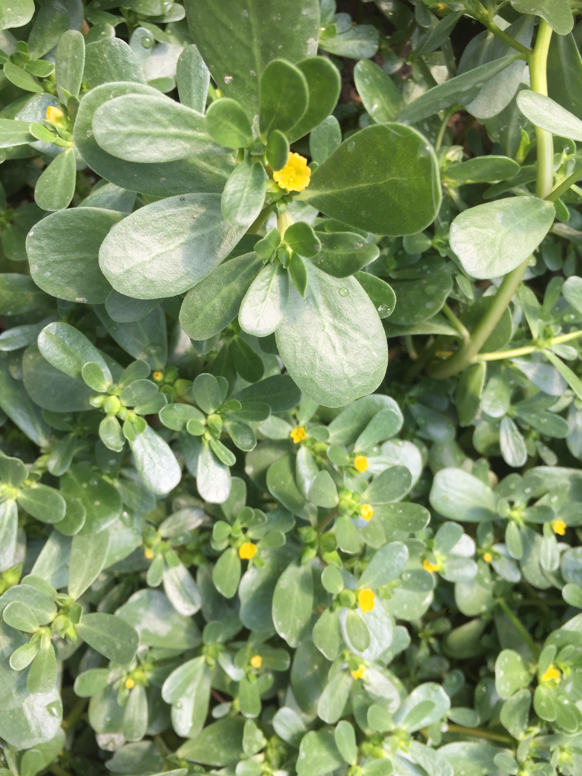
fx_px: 650
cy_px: 388
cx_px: 291
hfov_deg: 48.2
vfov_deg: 61.7
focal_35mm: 29
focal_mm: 4.15
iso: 32
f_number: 2.2
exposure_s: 1/444
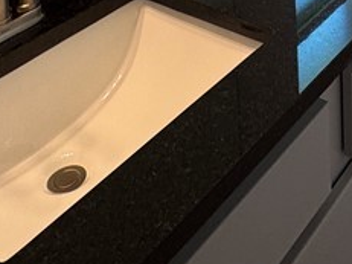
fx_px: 630
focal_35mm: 62
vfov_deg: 16.4
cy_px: -299
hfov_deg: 30.1
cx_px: 306
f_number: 2.2
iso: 80
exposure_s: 1/120
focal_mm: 2.22
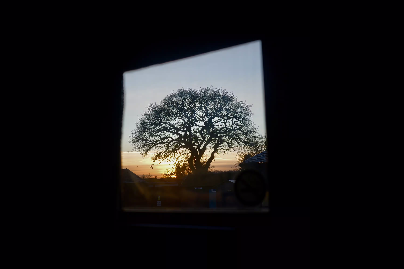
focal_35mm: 40
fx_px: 449
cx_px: 202
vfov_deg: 33.4
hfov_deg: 48.5
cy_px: 134
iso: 200
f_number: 4
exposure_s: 1/250
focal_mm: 26
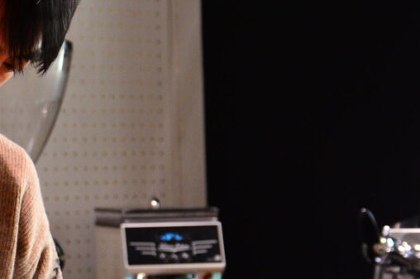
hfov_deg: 11.5
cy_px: 156
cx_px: -26
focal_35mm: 177
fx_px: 2062
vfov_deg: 7.7
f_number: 5
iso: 640
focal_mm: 50
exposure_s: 1/125
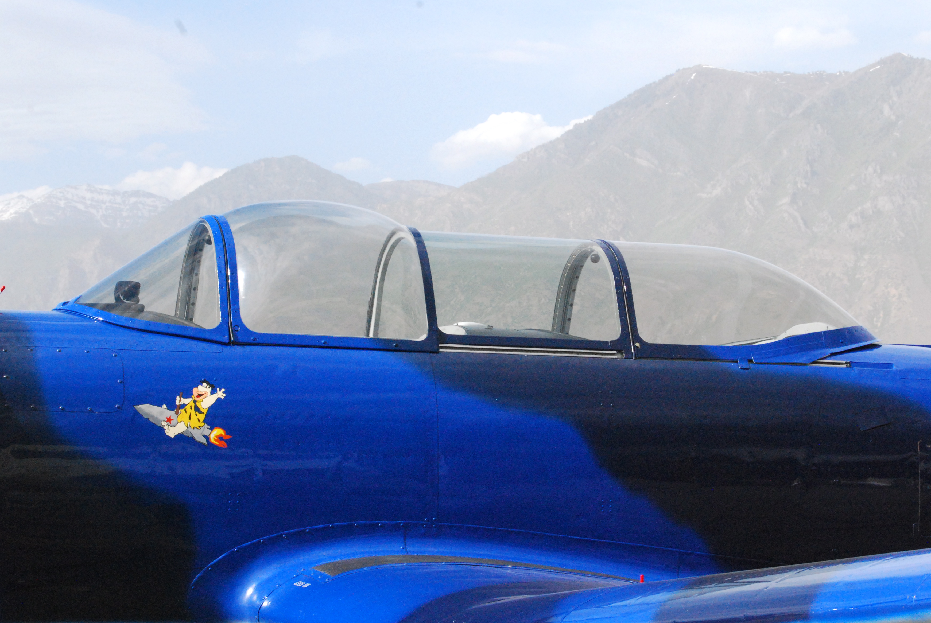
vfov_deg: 16.6
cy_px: 312
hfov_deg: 24.6
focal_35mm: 82
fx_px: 2136
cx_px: 466
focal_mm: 55
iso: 1600
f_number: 14
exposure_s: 1/800
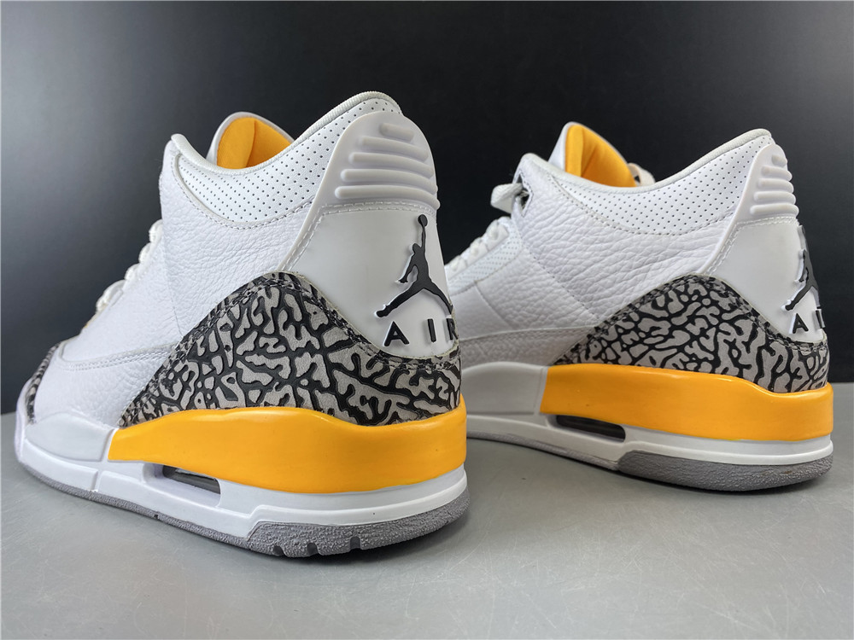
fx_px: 641
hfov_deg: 67.3
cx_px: 427
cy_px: 320
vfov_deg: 53.1
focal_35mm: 26
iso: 64
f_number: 1.8
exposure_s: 1/100
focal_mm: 4.25
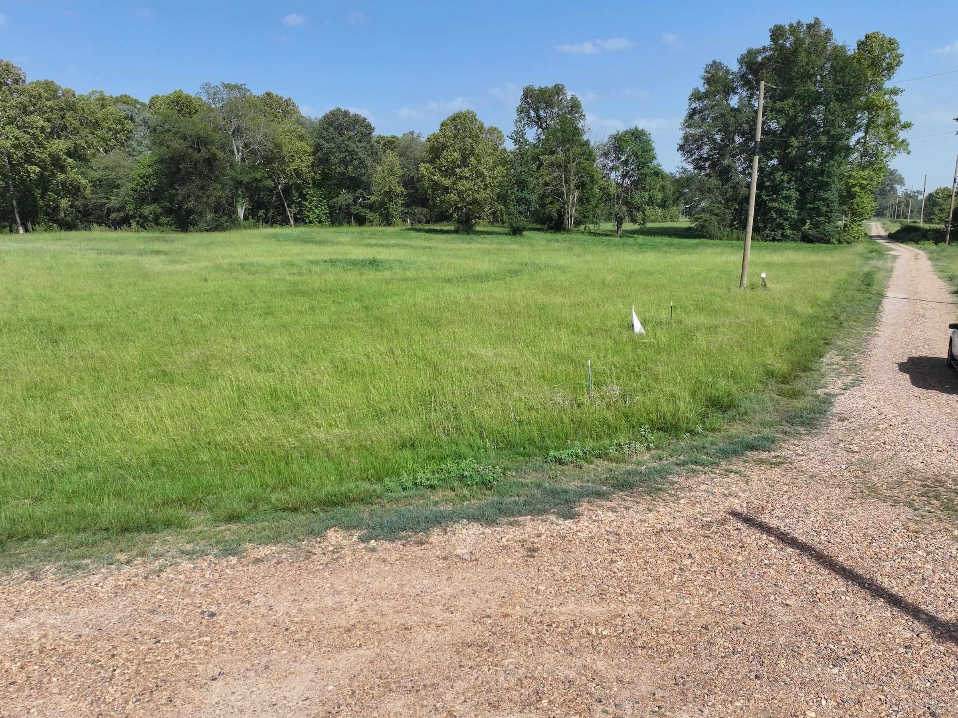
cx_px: 474
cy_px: 372
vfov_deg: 54.8
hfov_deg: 69.4
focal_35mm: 25
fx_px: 692
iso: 100
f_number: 2.8
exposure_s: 1/1600
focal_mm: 12.29
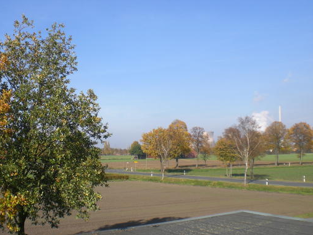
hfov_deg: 41.9
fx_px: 407
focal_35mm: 45
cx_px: 128
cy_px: 124
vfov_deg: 32.2
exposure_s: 1/400
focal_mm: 6.3
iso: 50
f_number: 4.4
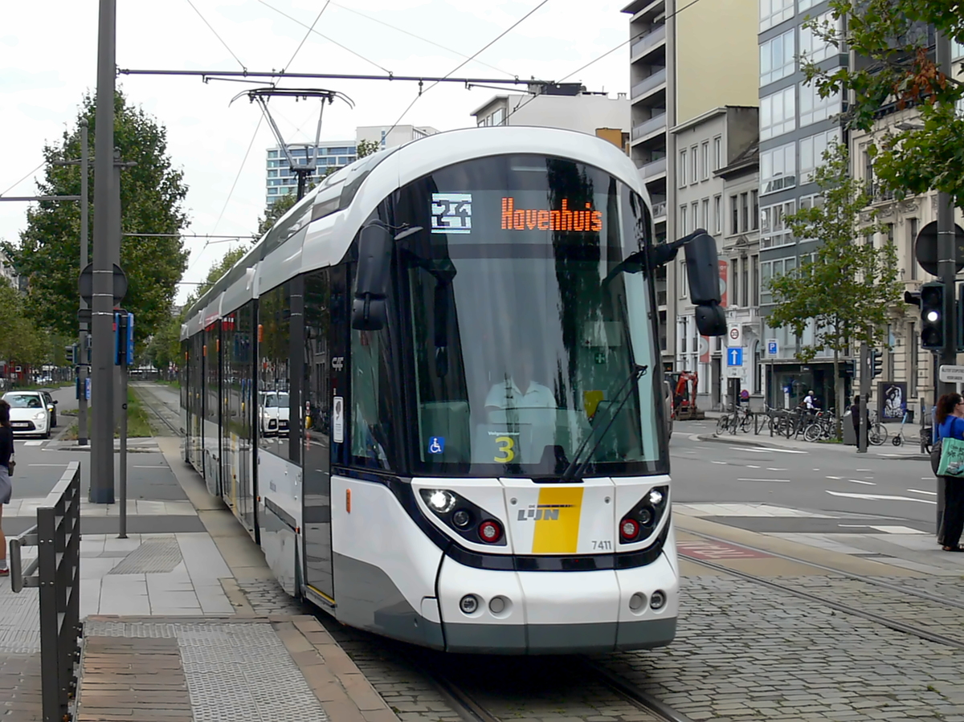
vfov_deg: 40.7
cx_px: 482
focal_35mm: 35
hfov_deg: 52.6
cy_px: 361
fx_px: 974
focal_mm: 7.4
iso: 80
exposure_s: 1/250
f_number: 4
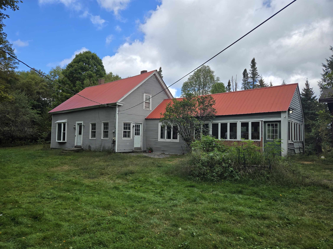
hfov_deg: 73.9
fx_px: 221
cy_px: 124
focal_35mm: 23
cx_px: 166
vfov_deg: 58.9
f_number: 1.8
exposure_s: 1/1195
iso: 25
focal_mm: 5.4
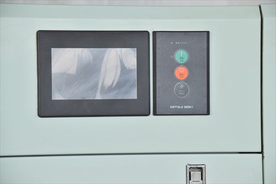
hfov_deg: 14.9
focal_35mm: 138
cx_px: 138
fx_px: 1059
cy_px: 92
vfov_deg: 10.0
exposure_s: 1/1000
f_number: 6.3
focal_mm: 92
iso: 1250
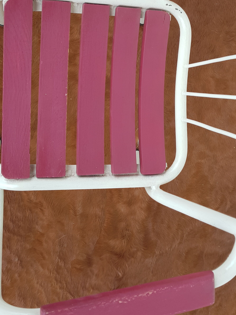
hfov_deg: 32.9
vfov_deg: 42.0
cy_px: 89
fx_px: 400
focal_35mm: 44
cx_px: 124
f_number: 1.7
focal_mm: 4.2
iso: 40
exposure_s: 1/113
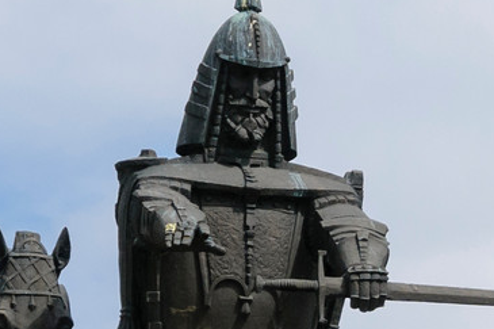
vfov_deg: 2.6
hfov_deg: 3.8
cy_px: 793
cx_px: 708
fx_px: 7320
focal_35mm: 534
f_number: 11
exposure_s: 1/320
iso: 200
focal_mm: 65
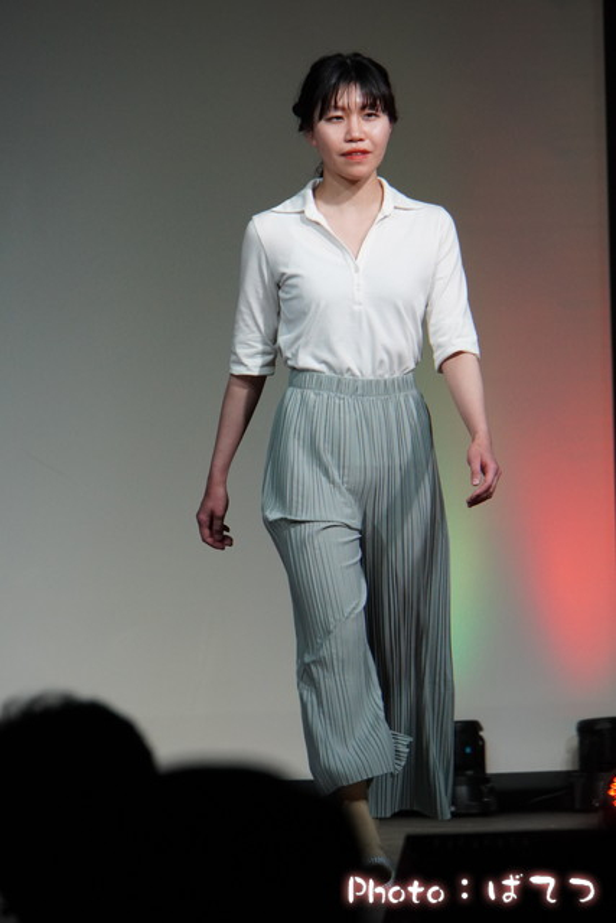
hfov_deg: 4.6
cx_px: 308
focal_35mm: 300
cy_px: 462
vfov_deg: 6.9
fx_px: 7695
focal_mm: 200
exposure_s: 1/320
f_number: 7.1
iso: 2000
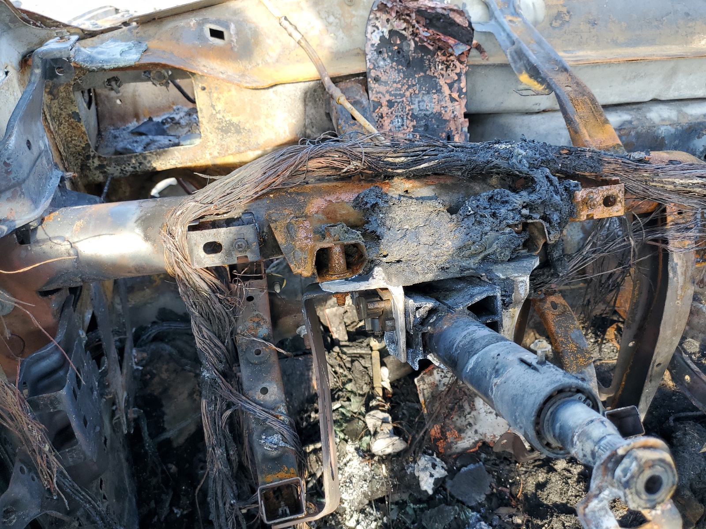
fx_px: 530
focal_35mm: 26
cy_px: 264
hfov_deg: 67.3
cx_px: 353
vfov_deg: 53.1
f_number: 1.5
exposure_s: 1/156
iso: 50
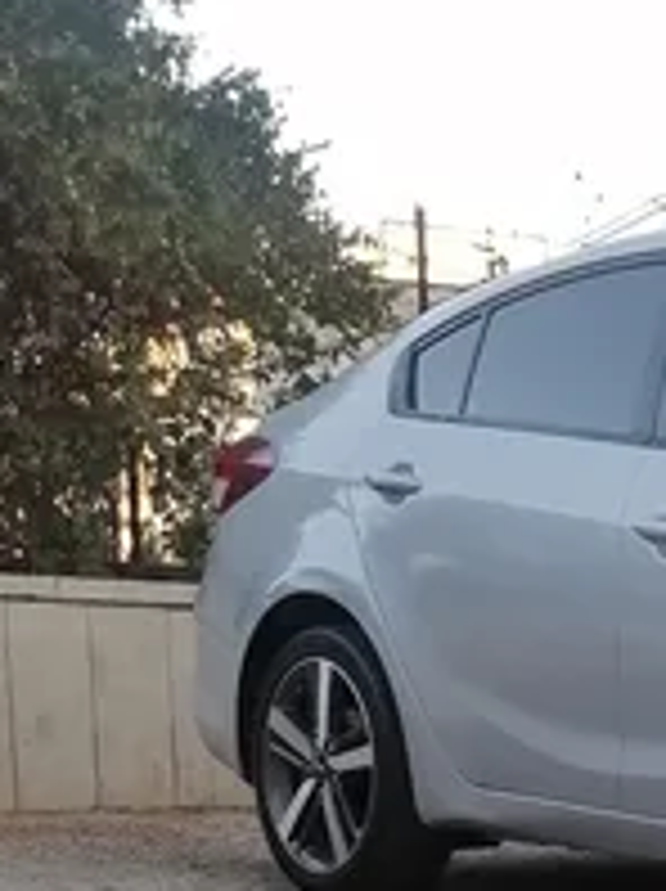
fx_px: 2905
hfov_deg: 12.4
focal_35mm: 113
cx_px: 1017
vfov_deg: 15.9
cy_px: 1364
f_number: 1.8
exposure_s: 1/188
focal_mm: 5.3
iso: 50
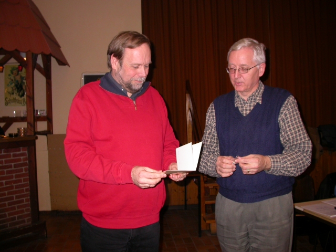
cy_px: 126
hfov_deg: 49.0
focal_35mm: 38
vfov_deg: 37.7
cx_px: 168
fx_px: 369
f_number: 2.6
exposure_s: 1/60
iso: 100
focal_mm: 7.85
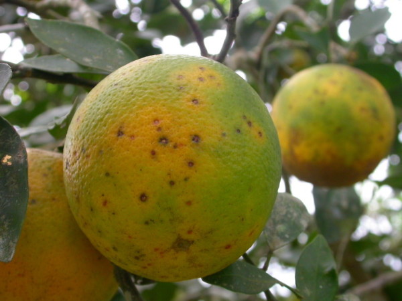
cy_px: 150
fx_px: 894
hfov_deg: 25.3
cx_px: 201
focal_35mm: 77
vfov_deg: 19.1
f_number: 4.4
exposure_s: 1/91
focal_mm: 16
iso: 100
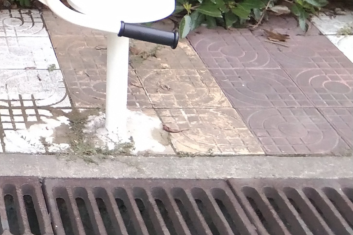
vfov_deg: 13.9
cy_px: -120
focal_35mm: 92
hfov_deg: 19.7
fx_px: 902
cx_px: -150
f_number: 2.2
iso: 250
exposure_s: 1/50
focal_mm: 3.69
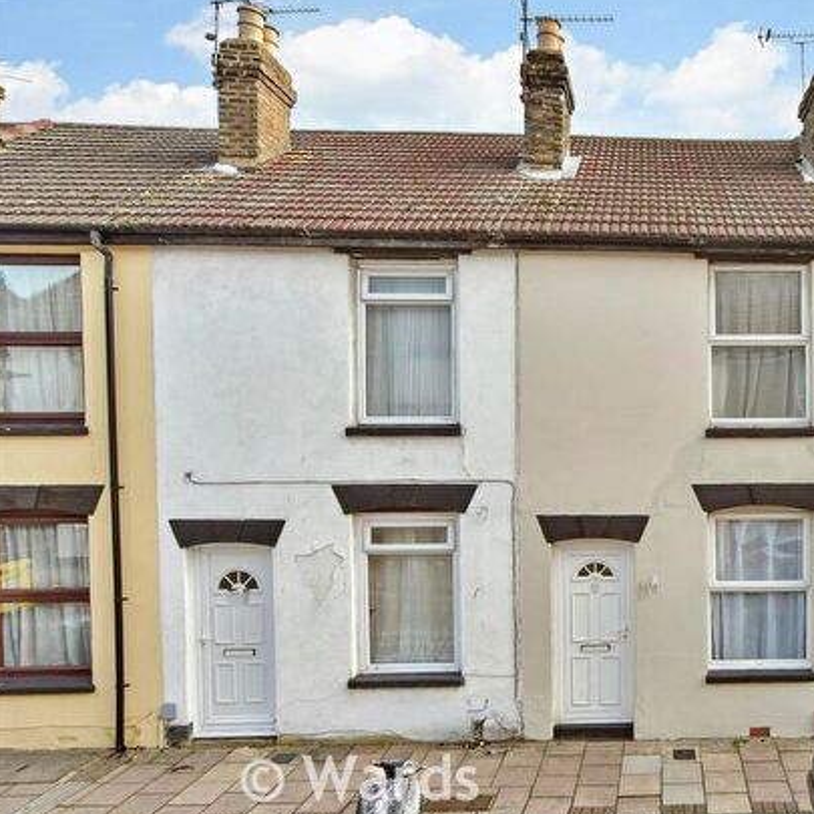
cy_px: 457
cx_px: 697
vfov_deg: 62.7
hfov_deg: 56.3
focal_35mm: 25
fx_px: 665
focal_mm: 11.5
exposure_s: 1/200
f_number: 7.1
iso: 640
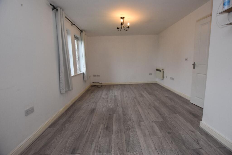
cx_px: 116
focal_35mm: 15
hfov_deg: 100.4
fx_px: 97
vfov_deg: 77.3
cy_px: 78
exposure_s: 1/160
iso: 800
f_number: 4.5
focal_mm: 10
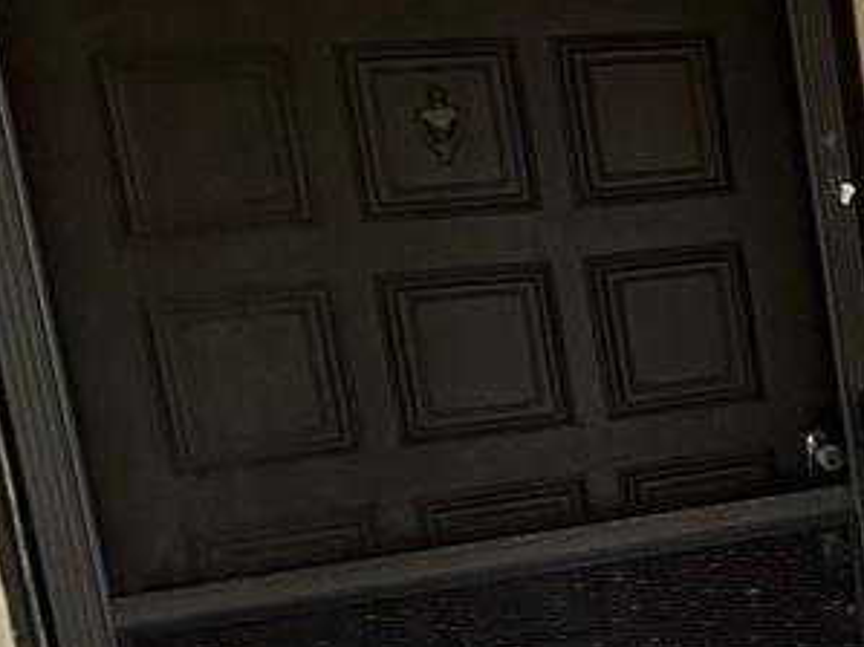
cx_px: 1607
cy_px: 384
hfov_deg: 19.0
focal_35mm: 75
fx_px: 1871
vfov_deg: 19.6
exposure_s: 1/310
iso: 40
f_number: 2.2
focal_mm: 2.22
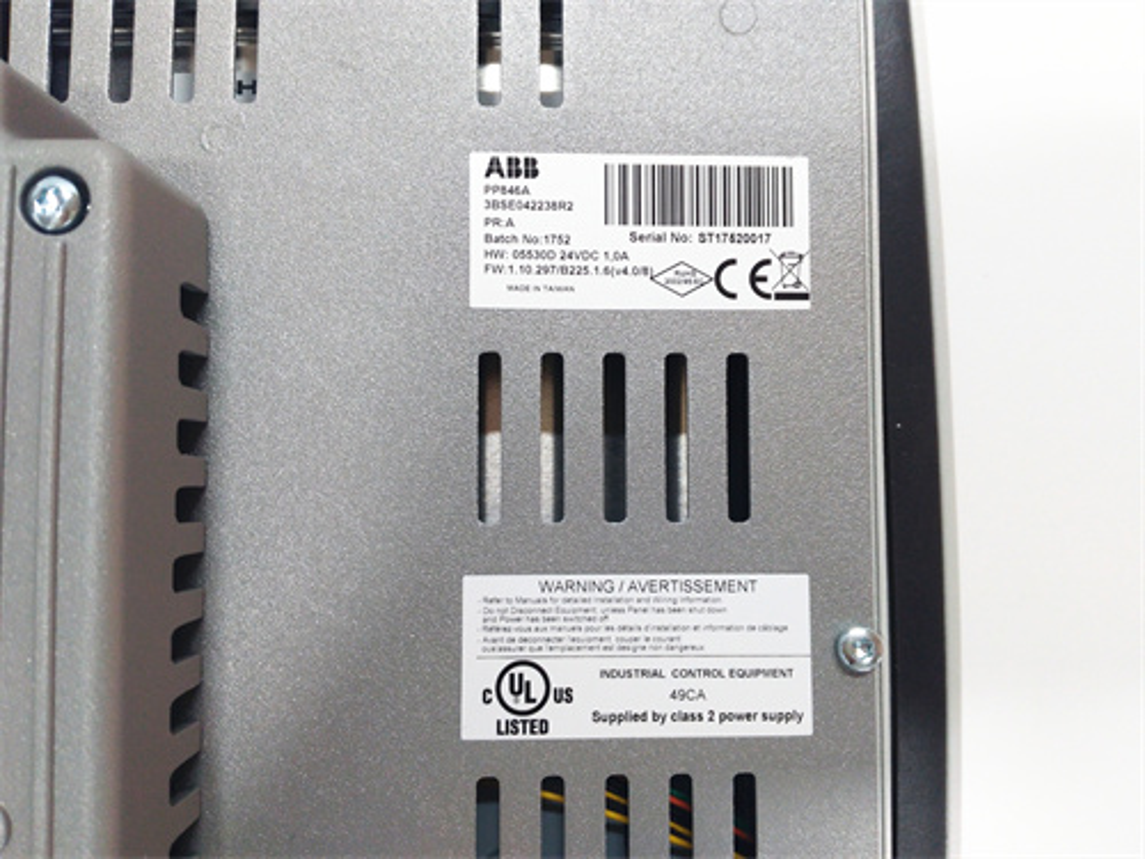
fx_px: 893
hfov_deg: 65.3
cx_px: 572
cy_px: 430
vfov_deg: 51.4
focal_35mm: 27
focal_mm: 3.79
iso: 167
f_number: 2
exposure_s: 1/33
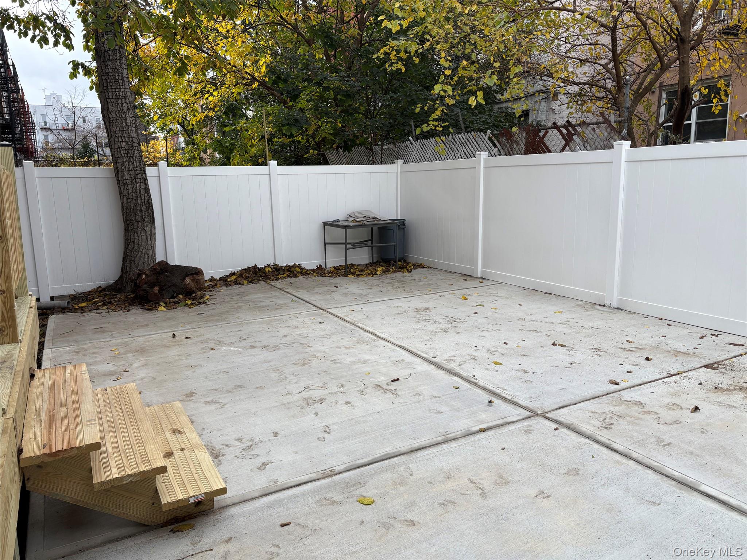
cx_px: 374
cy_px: 280
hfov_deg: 67.3
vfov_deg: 53.1
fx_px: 561
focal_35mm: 26
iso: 50
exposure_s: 1/895
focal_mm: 5.96
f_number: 1.6
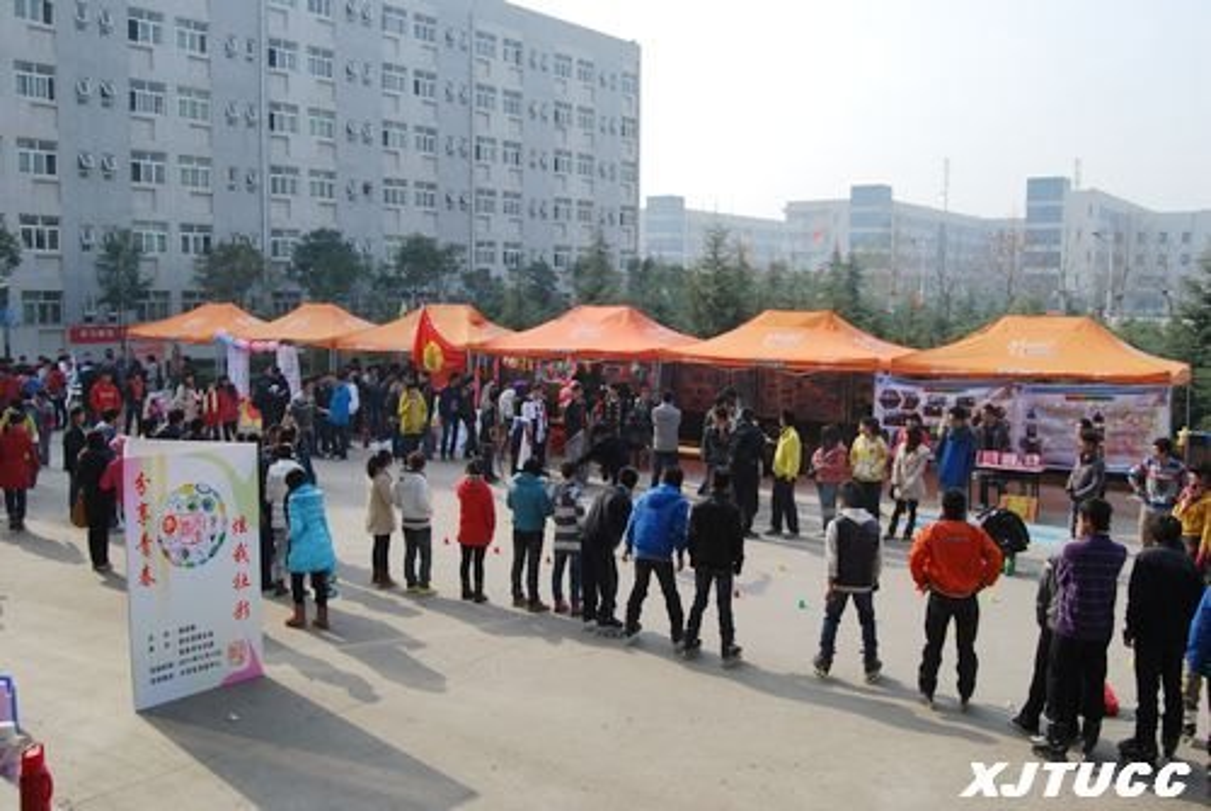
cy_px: 406
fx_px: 1112
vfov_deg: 40.1
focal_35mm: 33
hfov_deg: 57.2
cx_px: 606
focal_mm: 22
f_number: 6.3
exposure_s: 1/160
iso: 100
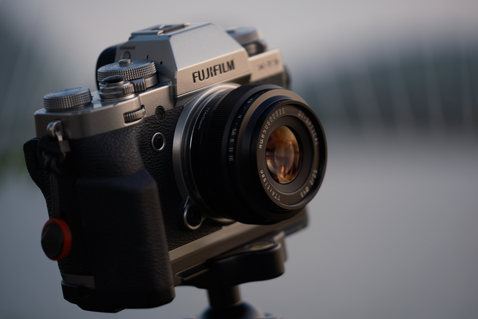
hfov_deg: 17.1
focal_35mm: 120
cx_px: 239
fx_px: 1593
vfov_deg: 11.4
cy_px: 160
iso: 160
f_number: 2.8
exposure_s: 1/105
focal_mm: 80
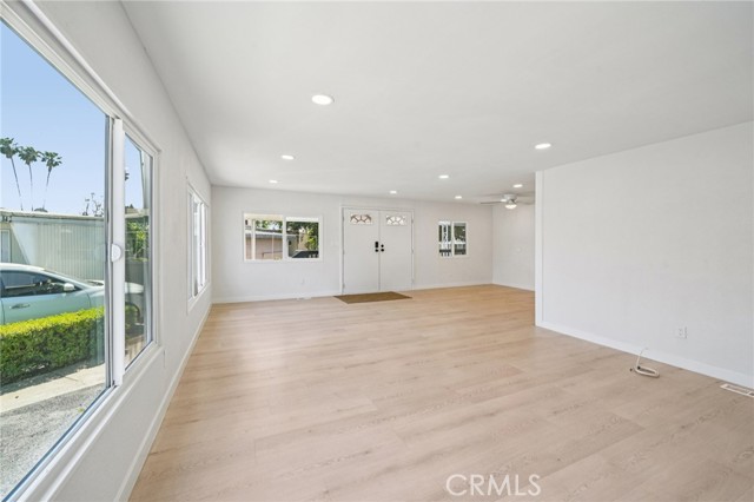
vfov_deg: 81.1
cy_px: 251
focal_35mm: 14
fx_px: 293
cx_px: 377
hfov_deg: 104.3
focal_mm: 14
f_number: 8
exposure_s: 1/30
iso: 125
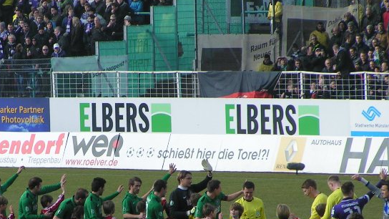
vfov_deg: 2.7
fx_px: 4673
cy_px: 165
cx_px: 104
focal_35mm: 453
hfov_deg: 4.8
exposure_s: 1/400
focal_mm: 43.3
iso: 50
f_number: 5
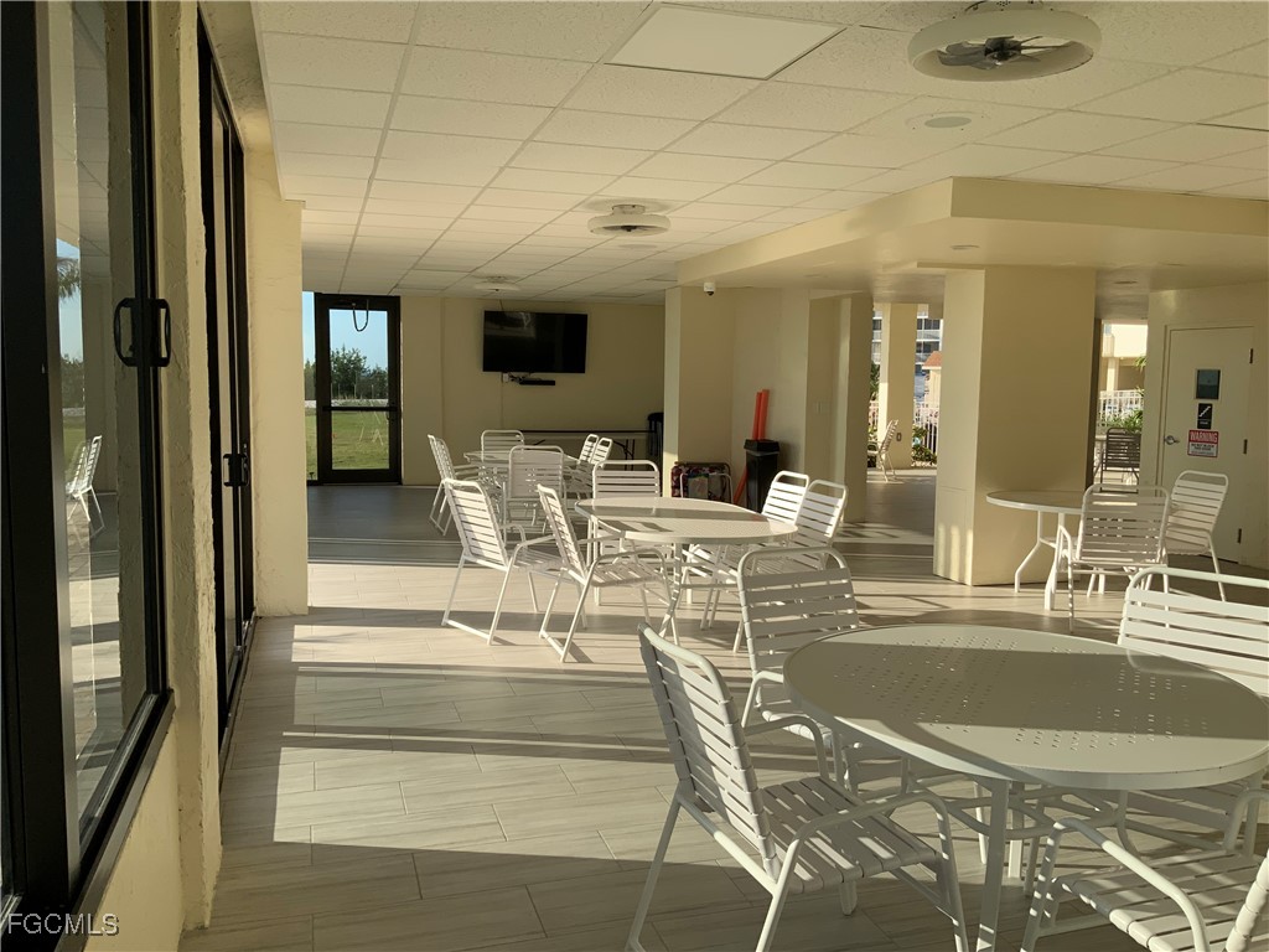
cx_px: 634
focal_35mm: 29
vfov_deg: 48.2
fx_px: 1063
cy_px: 476
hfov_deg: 61.7
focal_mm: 3
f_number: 1.8
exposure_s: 1/962
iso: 16
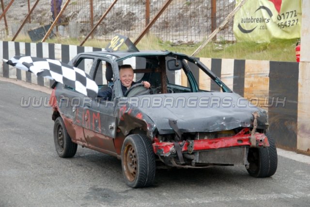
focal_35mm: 98
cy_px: 104
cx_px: 155
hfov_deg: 20.9
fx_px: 839
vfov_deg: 14.0
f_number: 5.3
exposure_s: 1/80
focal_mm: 65
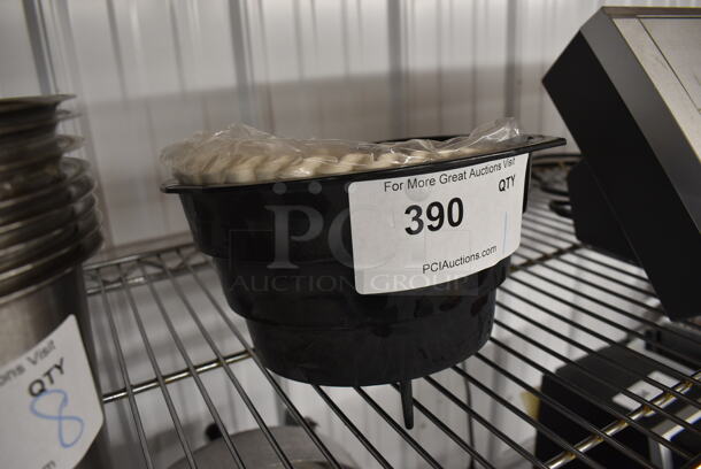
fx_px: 526
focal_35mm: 27
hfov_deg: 67.3
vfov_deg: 48.0
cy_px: 234
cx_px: 350
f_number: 5.6
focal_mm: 18
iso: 720
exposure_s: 1/60
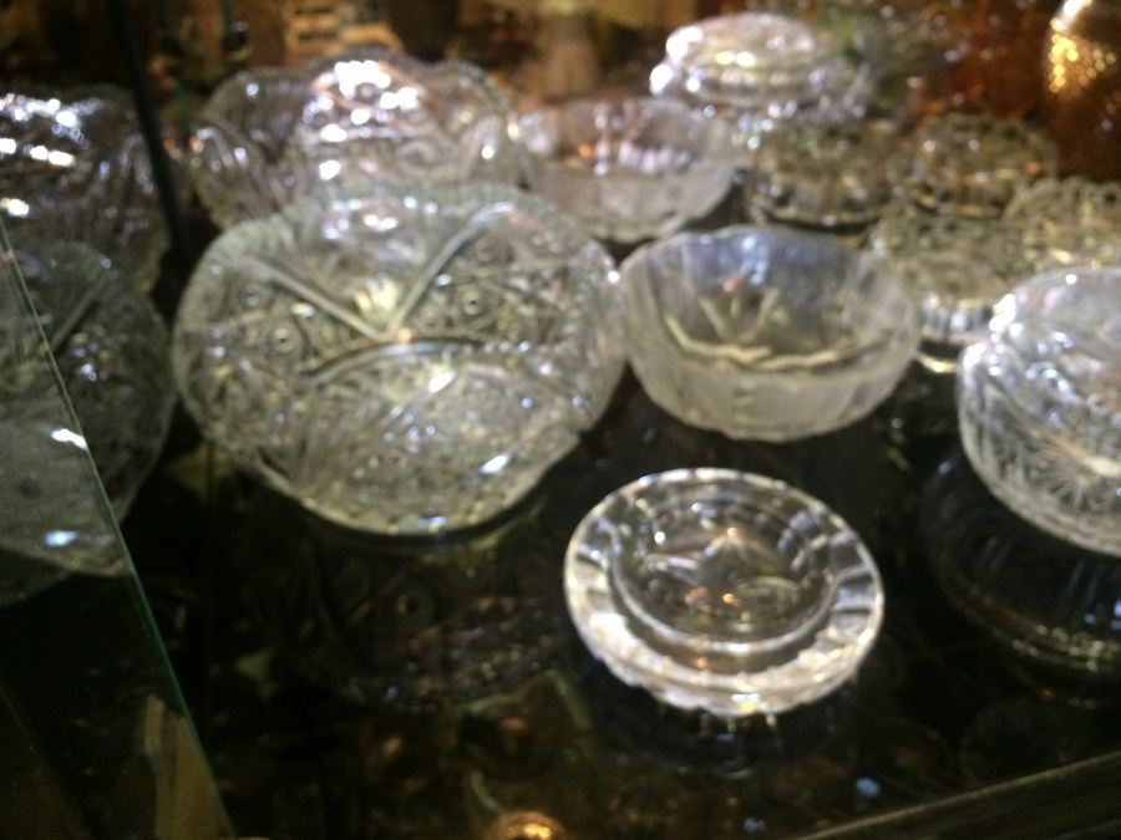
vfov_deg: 46.8
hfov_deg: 60.0
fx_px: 972
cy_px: 420
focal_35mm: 30
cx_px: 560
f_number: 2.2
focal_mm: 4.12
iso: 320
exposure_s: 1/15
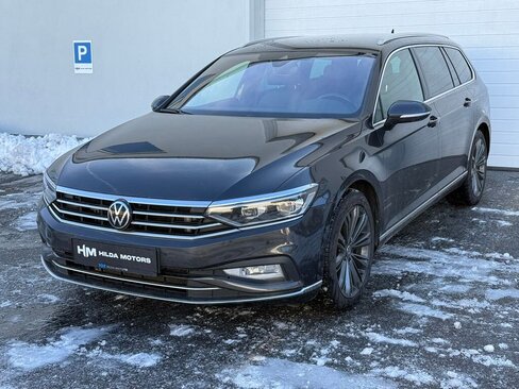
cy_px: 194
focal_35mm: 48
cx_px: 260
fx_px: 720
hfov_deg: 39.7
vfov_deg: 30.3
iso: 100
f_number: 1.78
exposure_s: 1/538
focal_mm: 6.76
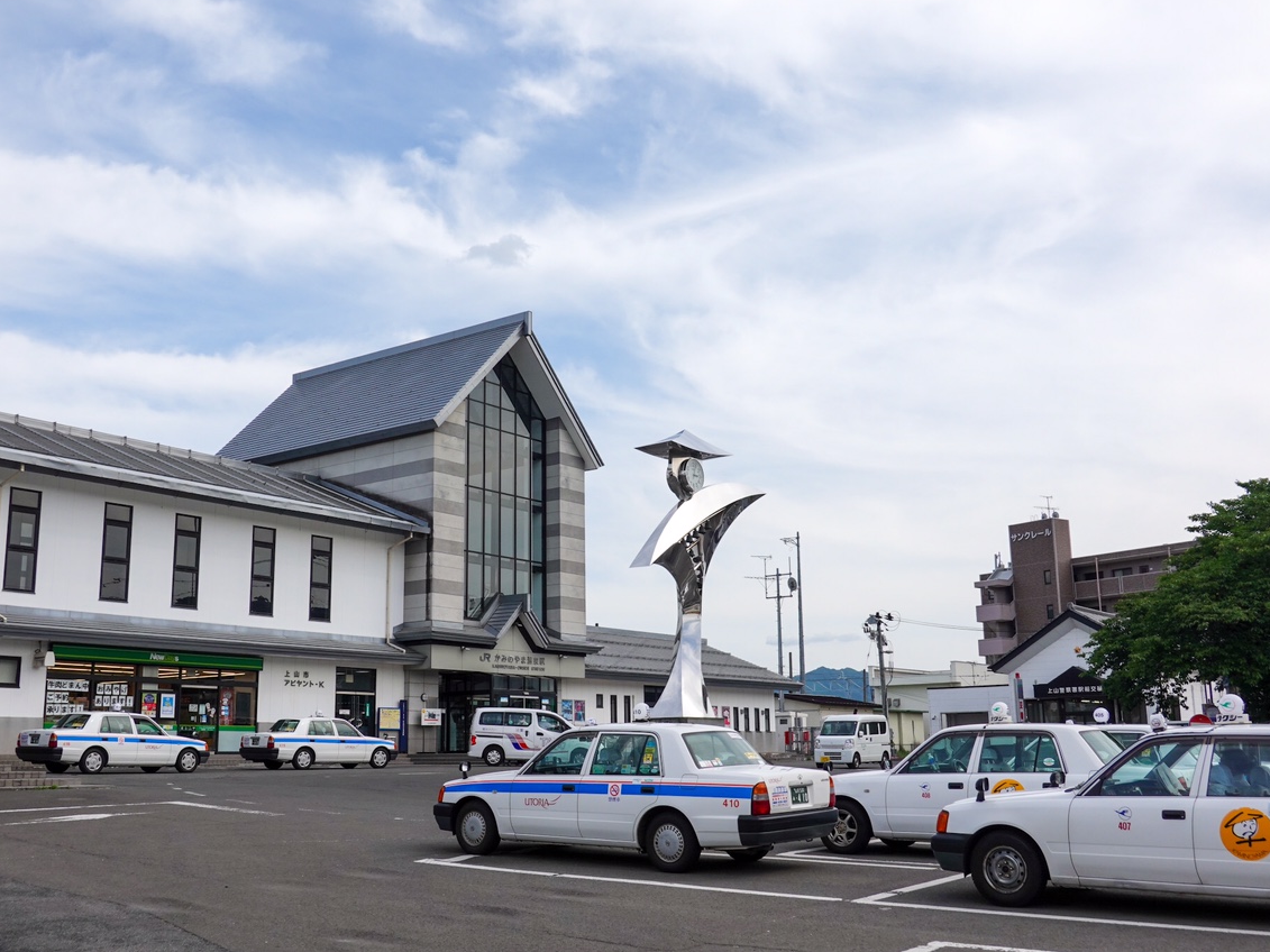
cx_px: 610
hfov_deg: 50.1
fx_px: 1357
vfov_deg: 38.7
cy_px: 474
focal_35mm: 37
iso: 125
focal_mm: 12.76
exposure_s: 1/640
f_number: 5.6
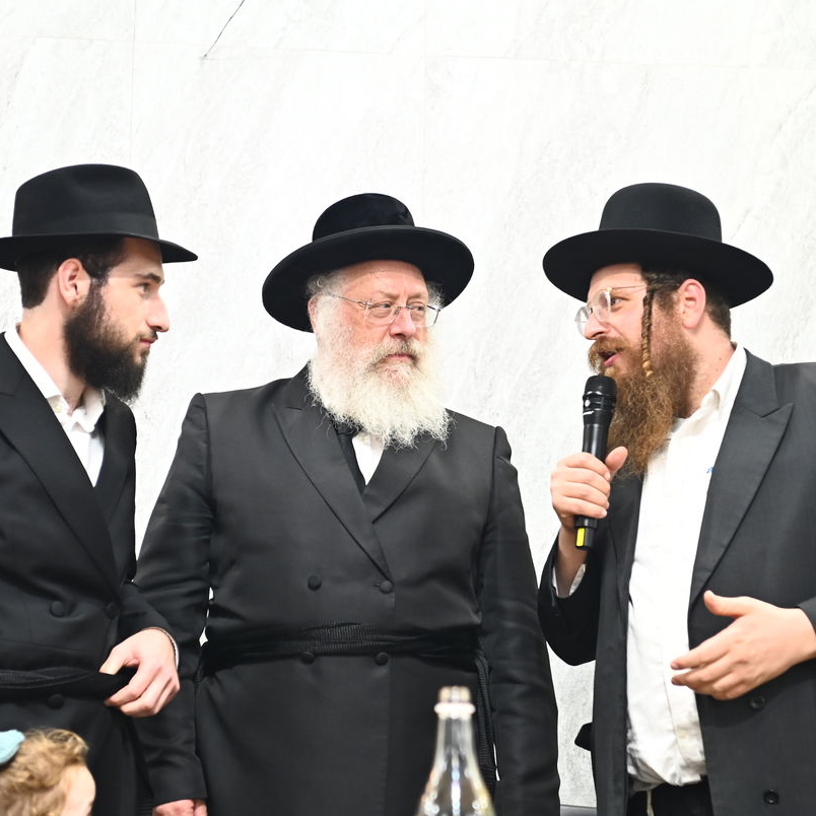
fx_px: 1974
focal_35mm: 74
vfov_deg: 23.4
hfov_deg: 23.4
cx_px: 416
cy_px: 441
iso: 1600
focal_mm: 50
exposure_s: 1/160
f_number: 3.5
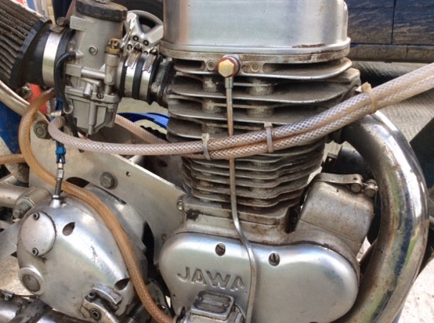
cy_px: 180
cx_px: 196
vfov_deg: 38.5
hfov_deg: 50.2
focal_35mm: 37
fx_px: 463
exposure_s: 1/196
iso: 32
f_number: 2.4
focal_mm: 3.3
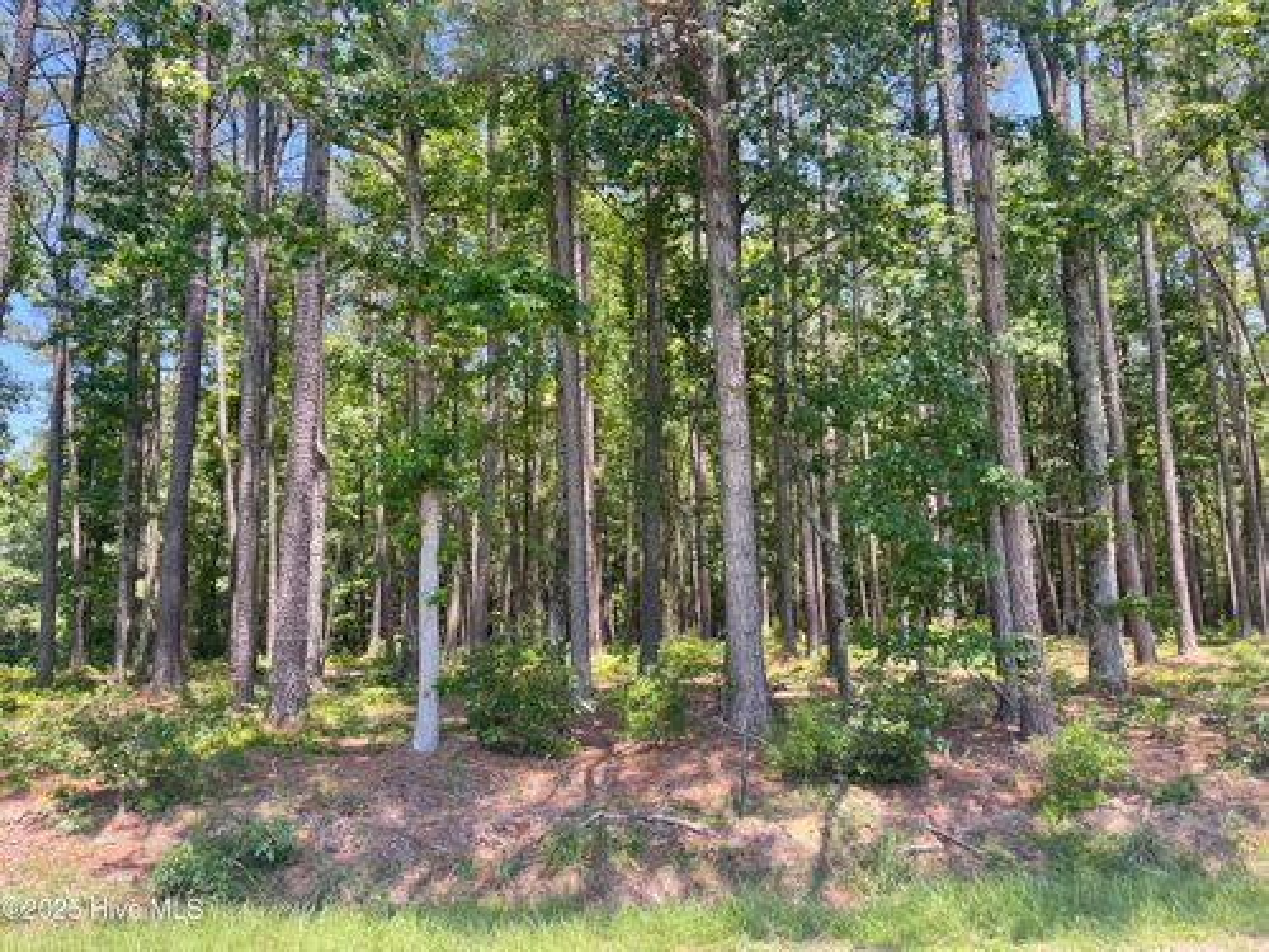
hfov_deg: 69.4
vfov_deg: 54.9
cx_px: 634
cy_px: 476
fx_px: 916
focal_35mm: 25
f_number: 1.6
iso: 32
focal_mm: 5.1
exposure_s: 1/383
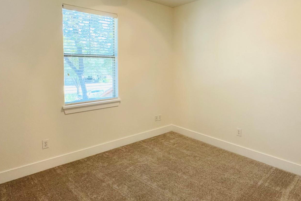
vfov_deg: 52.5
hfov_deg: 73.7
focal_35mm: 24
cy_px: 75
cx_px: 161
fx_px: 201
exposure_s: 1/120
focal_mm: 2.22
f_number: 2.2
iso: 250
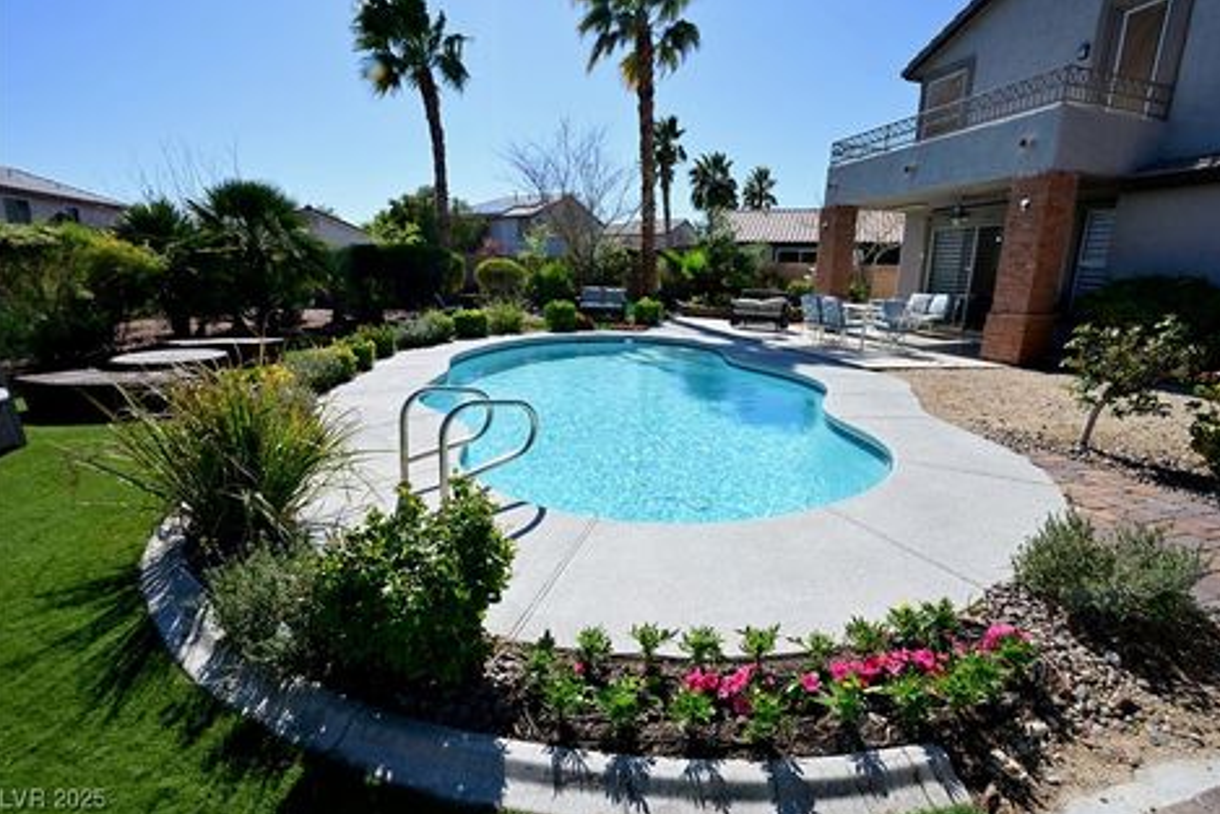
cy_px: 390
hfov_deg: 96.6
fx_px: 542
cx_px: 643
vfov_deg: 73.8
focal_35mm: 16
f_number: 22
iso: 250
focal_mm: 15
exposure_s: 1/60
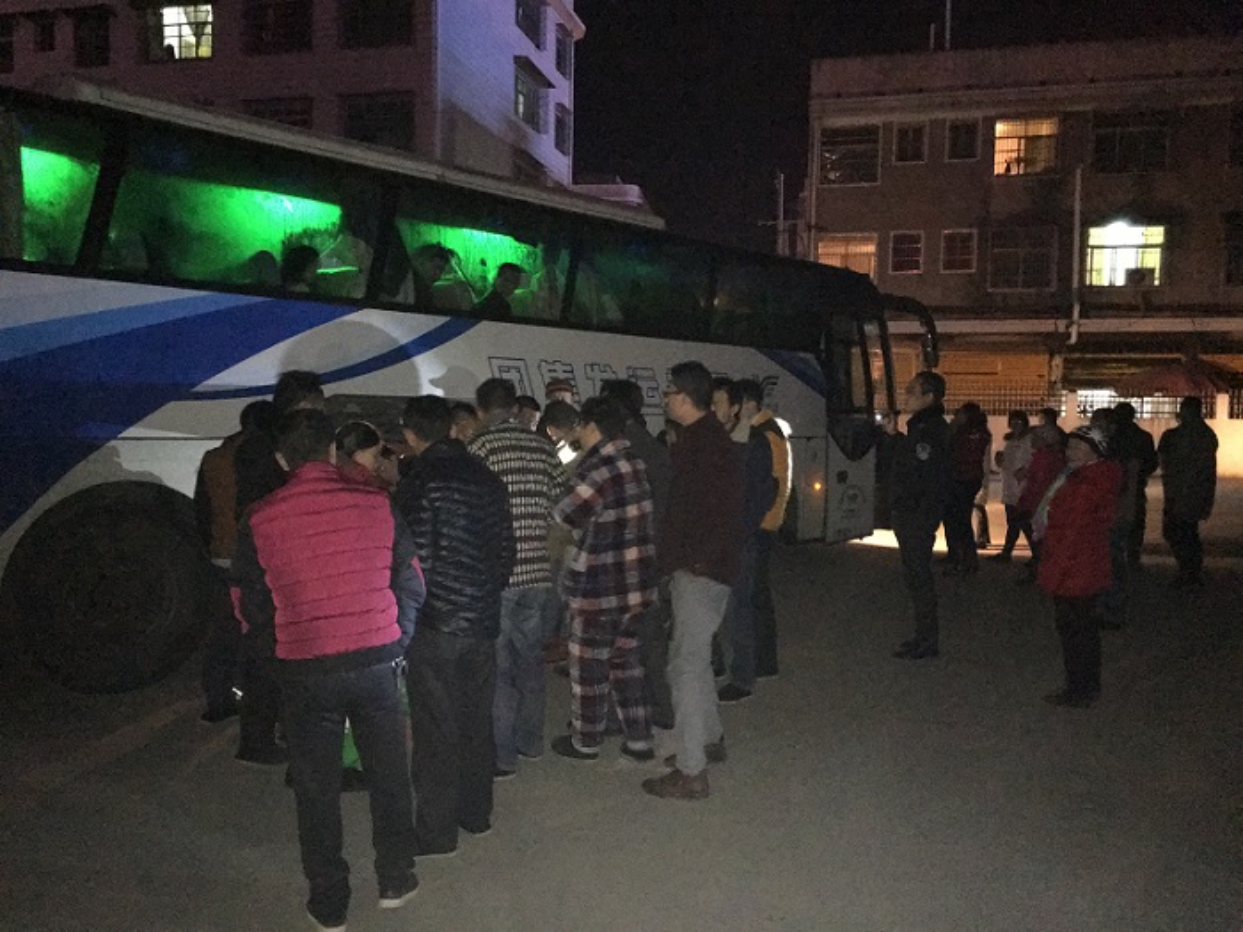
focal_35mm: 29
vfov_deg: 48.2
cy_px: 466
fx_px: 1041
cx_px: 622
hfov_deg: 61.7
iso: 1250
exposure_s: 1/17
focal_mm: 4.15
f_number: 2.2
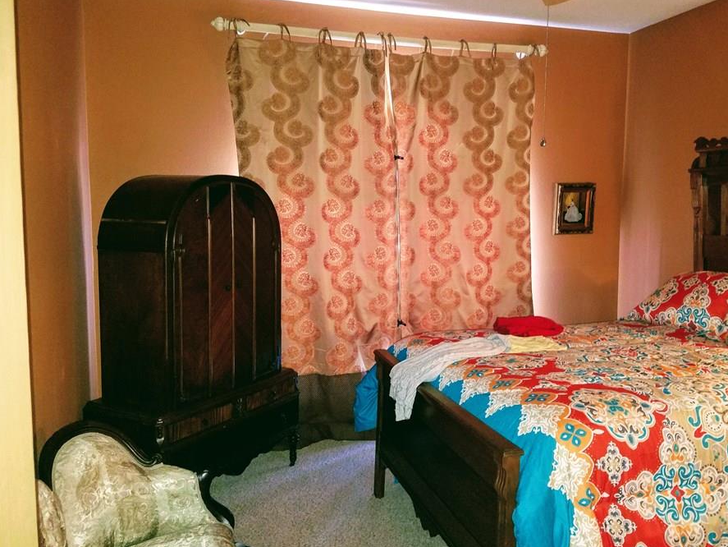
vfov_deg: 46.8
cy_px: 247
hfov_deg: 59.8
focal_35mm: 30
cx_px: 401
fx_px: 631
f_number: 1.7
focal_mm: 4.2
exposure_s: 1/10
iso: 250
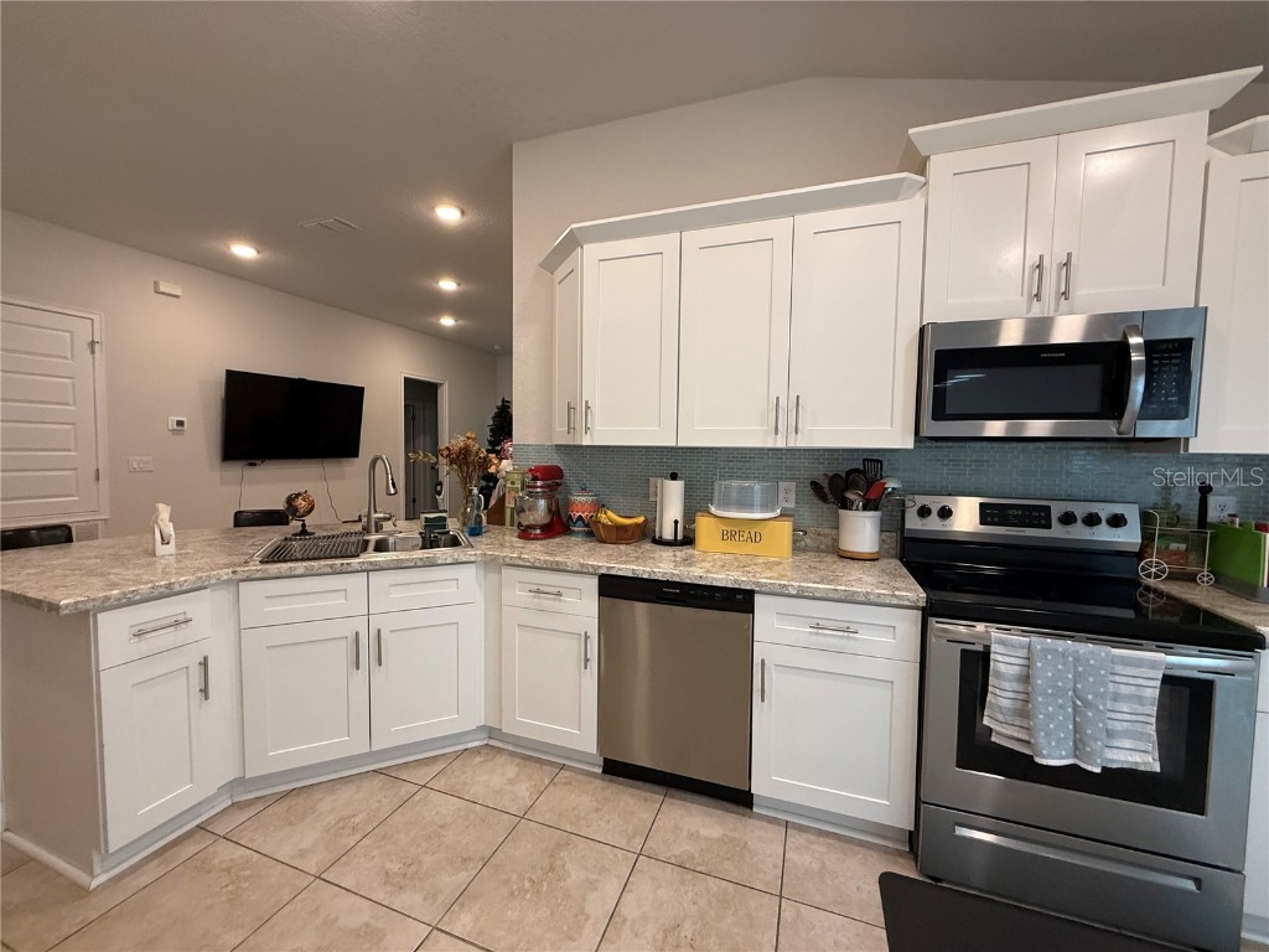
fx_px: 513
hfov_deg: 102.1
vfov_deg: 85.7
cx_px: 634
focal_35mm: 14
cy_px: 476
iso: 250
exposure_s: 1/120
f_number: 2.2
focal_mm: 2.22
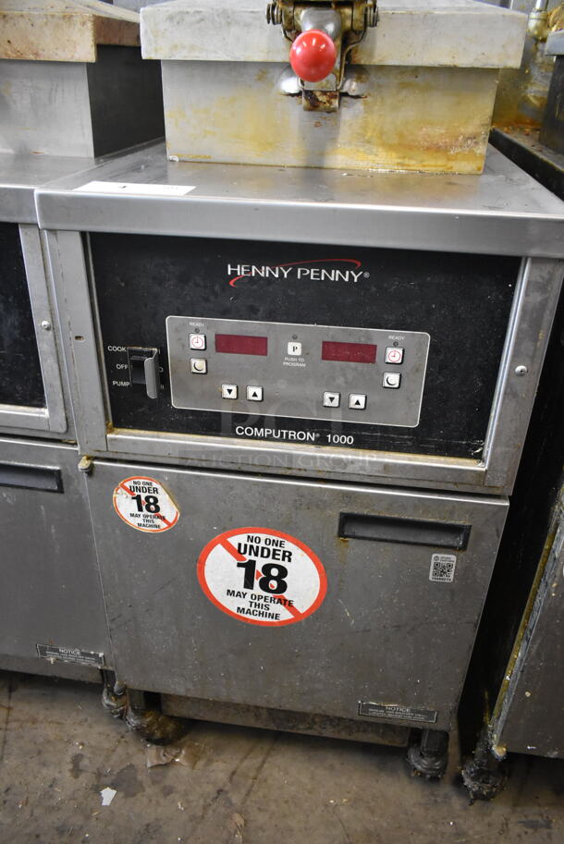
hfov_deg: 48.0
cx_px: 282
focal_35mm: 27
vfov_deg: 67.3
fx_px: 633
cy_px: 422
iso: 3600
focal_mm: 18
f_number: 3.5
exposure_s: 1/125
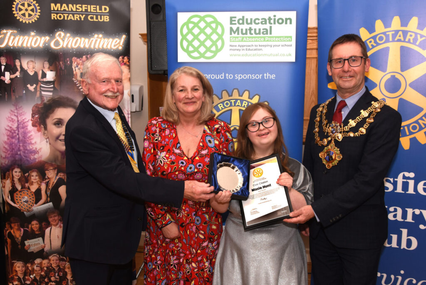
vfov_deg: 43.7
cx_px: 213
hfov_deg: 61.9
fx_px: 355
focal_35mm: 30
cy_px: 142
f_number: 8
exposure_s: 1/60
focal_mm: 20
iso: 400
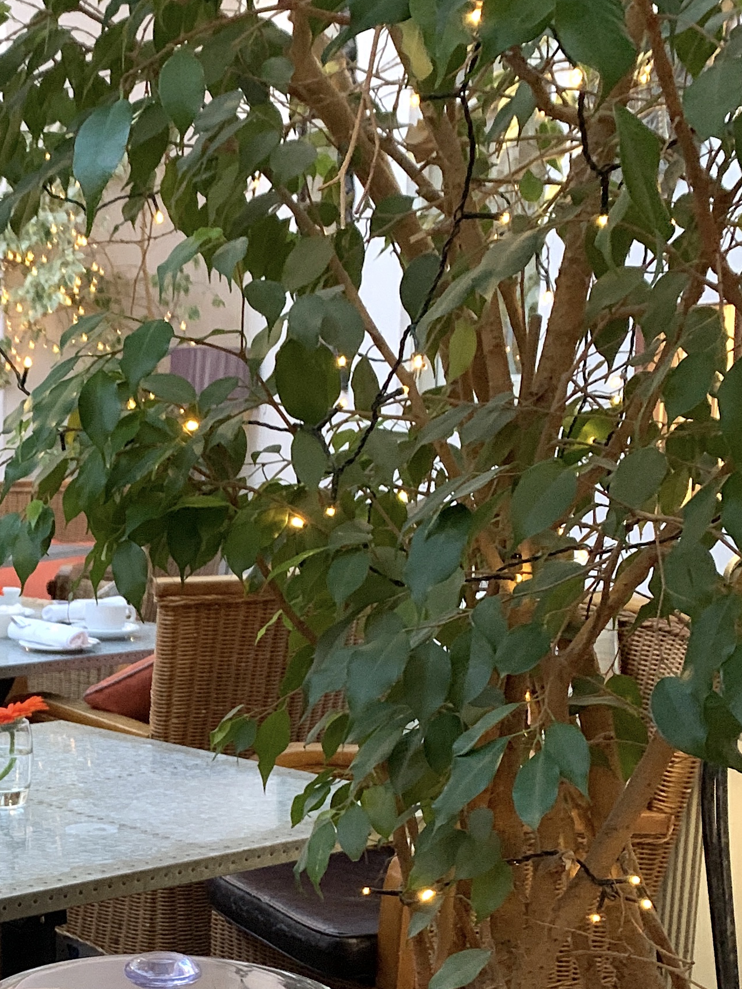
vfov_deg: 30.2
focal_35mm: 62
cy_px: 833
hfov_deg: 22.5
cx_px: -34
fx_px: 1772
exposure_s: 1/30
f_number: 1.8
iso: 500
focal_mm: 4.25
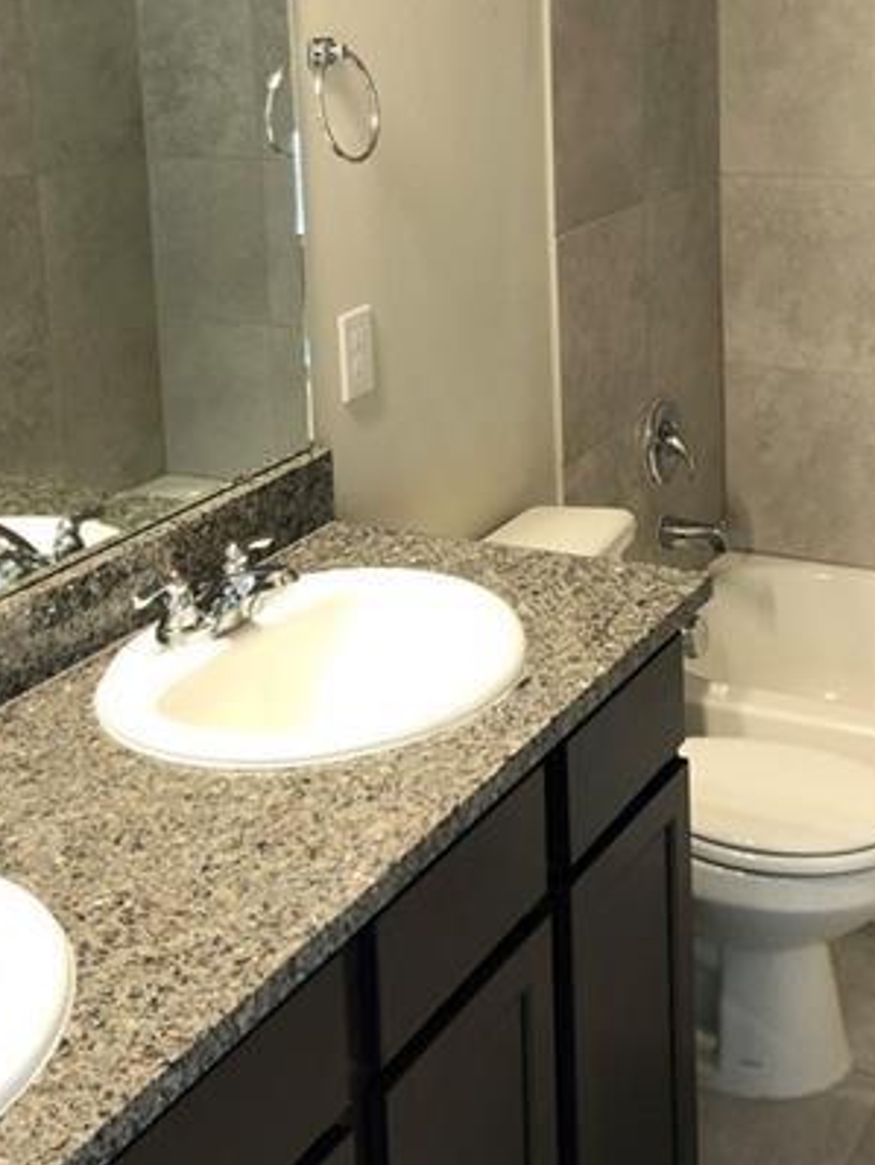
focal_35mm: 54
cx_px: 474
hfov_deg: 27.1
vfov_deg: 34.4
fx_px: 1818
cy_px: 234
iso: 40
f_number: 1.8
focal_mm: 3.99
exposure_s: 1/20
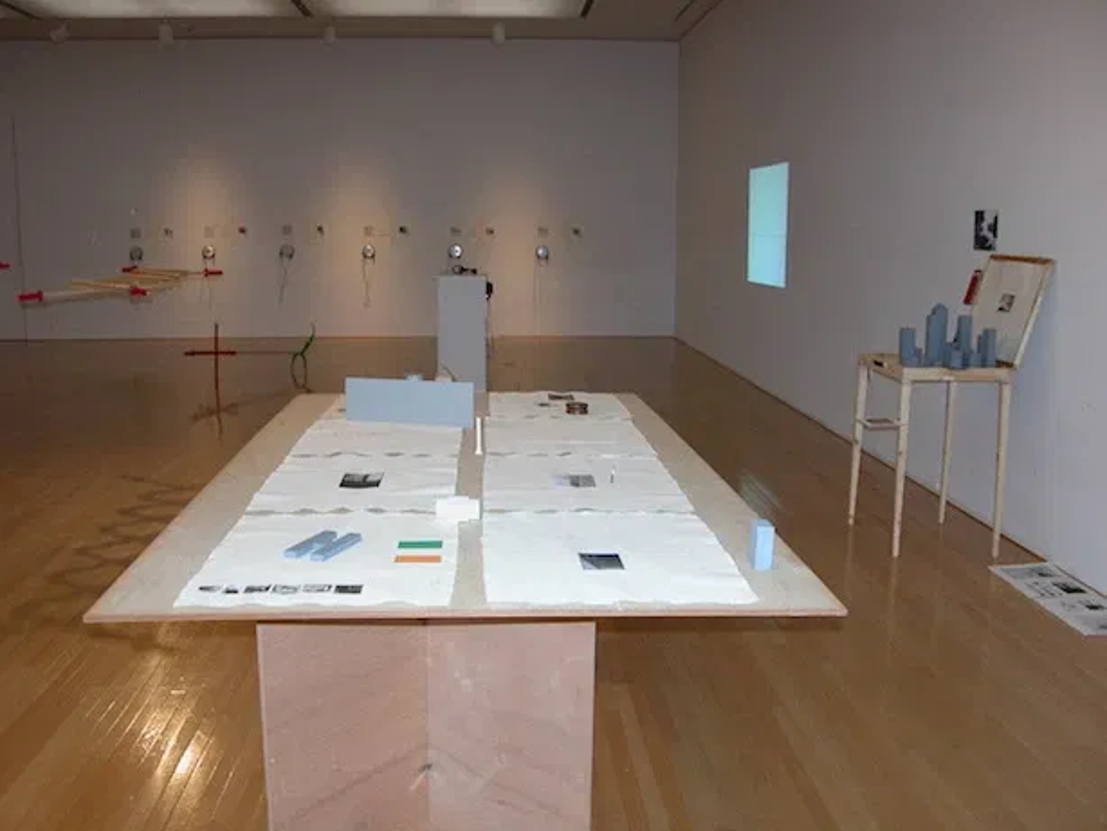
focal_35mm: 35
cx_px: 554
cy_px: 416
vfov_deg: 40.7
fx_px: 1120
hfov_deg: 52.6
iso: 100
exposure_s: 1/30
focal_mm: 8.9
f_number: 2.8
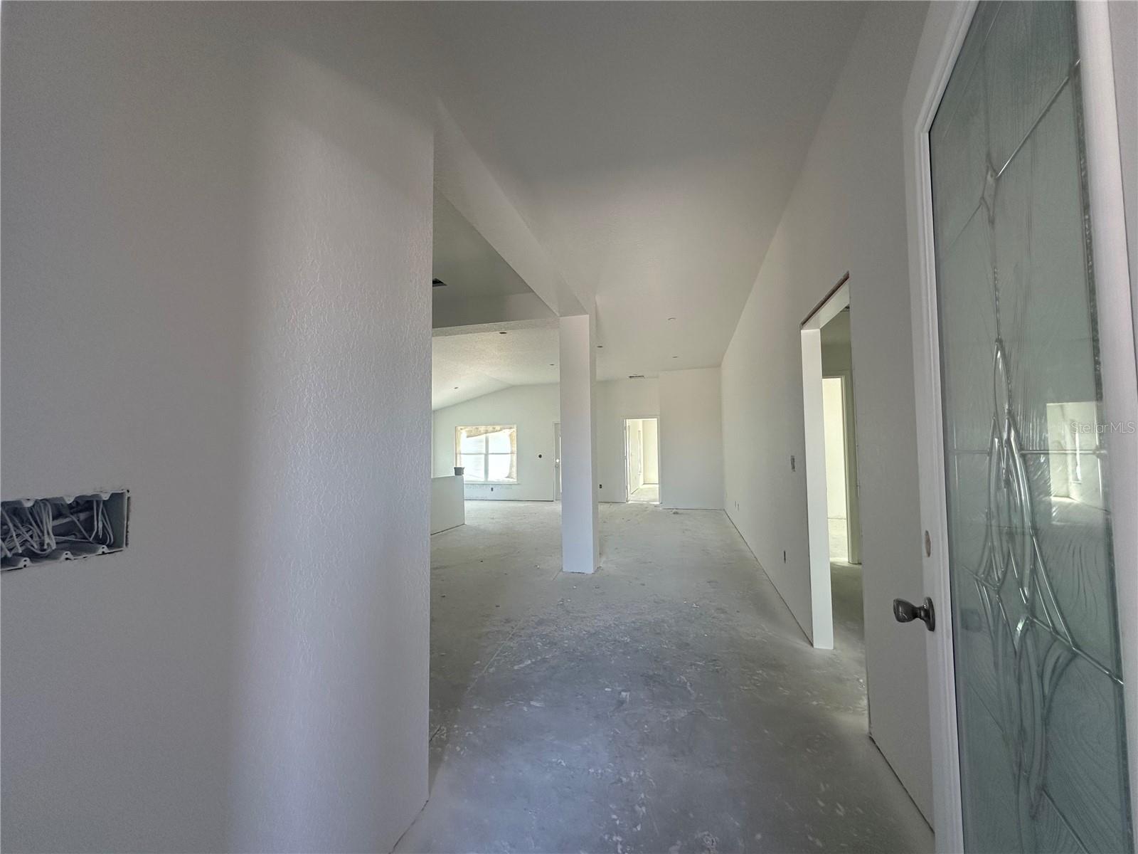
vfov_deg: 85.7
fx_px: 460
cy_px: 427
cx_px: 569
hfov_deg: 102.1
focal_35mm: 14
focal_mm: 2.22
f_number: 2.2
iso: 125
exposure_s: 1/99
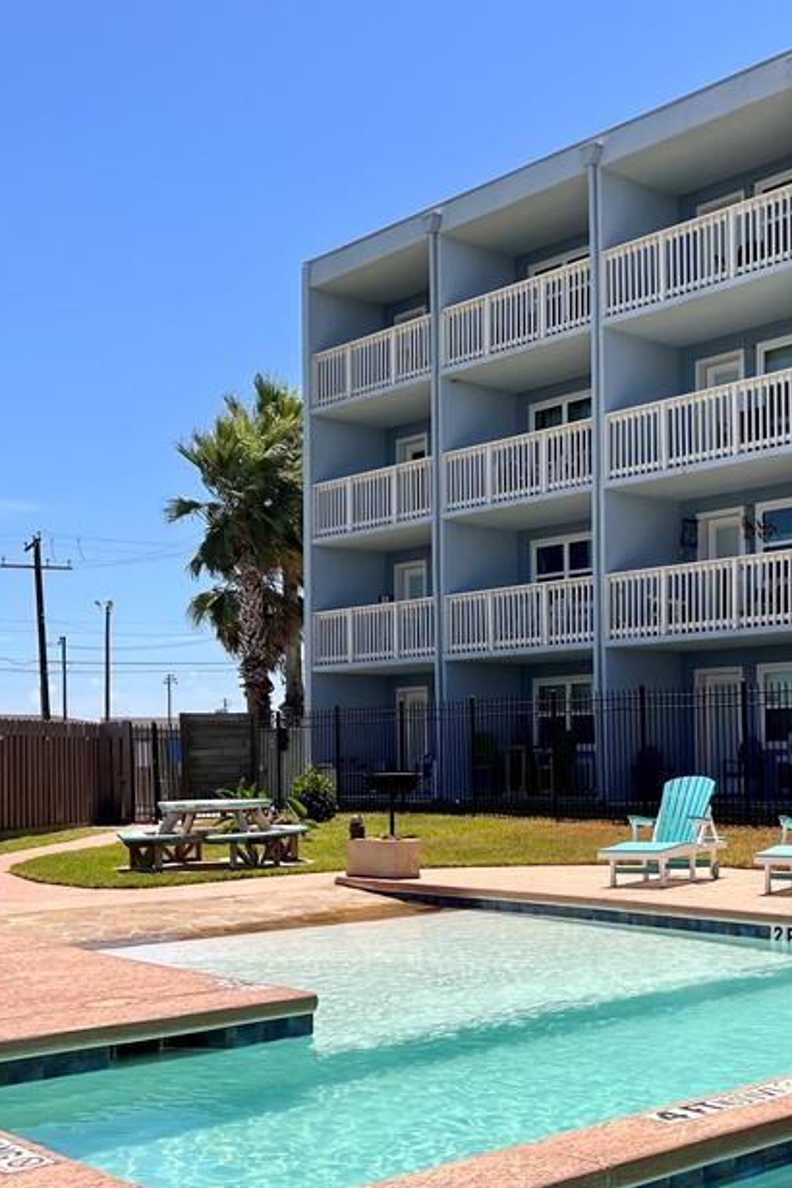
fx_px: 1485
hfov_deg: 29.1
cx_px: 657
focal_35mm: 45
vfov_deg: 43.5
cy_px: 693
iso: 50
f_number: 1.5
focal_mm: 5.7
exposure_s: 1/4831
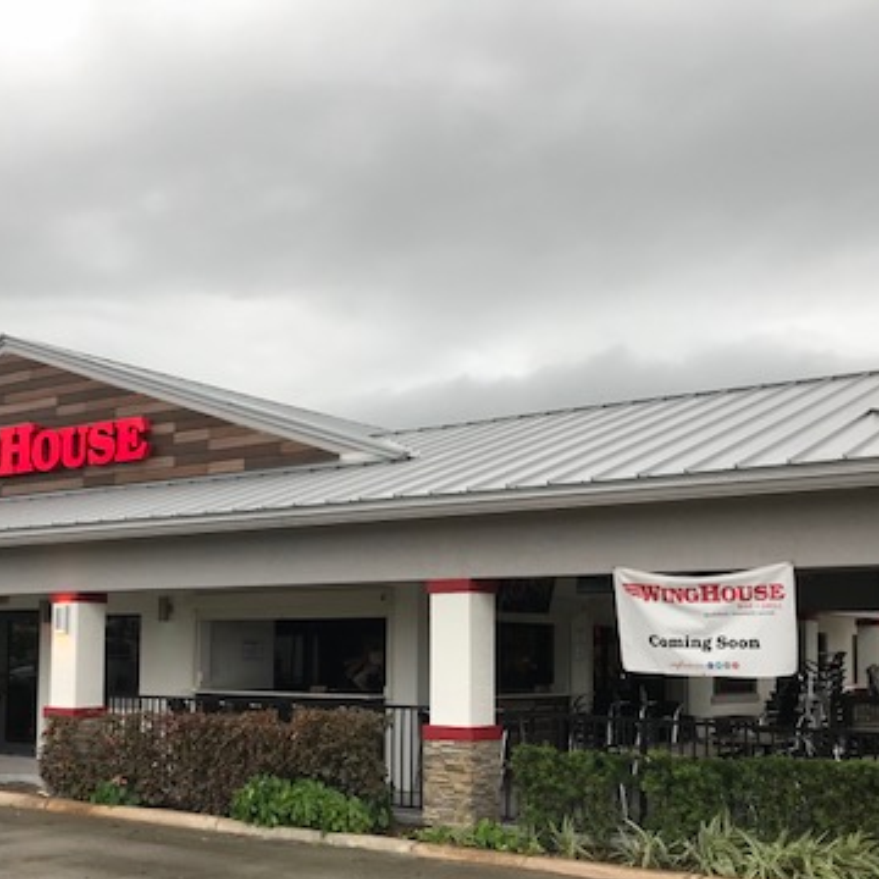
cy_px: 584
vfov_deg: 37.9
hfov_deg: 38.2
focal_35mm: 44
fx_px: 1264
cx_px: 361
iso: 20
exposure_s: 1/202
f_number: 1.8
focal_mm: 3.99
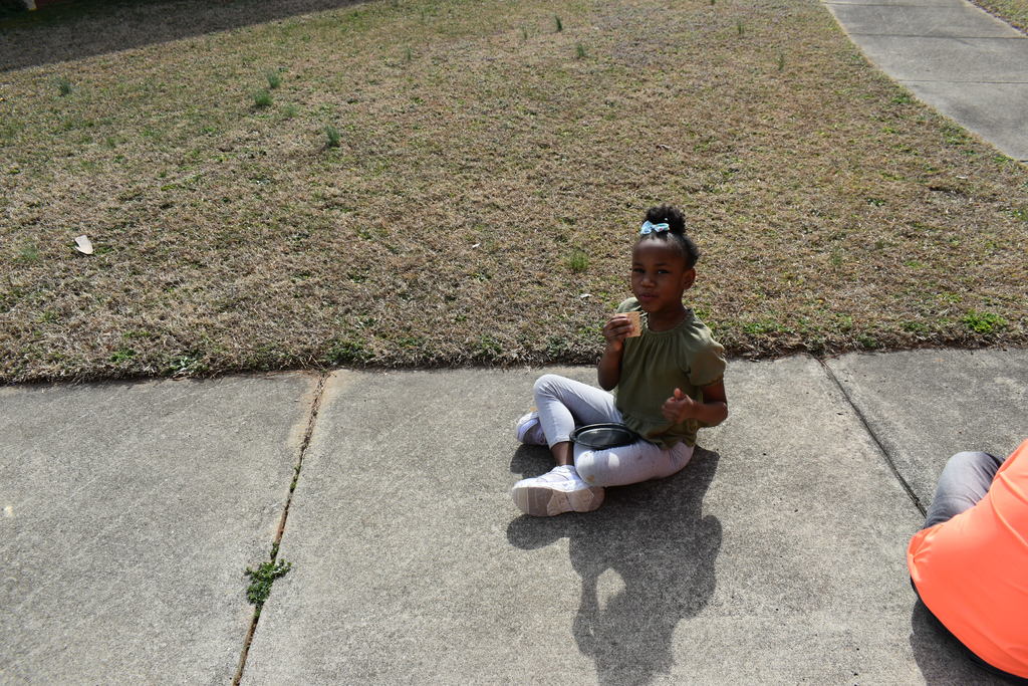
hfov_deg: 67.4
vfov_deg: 47.9
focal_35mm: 27
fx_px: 771
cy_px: 343
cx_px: 514
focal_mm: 18
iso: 125
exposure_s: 1/250
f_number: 8
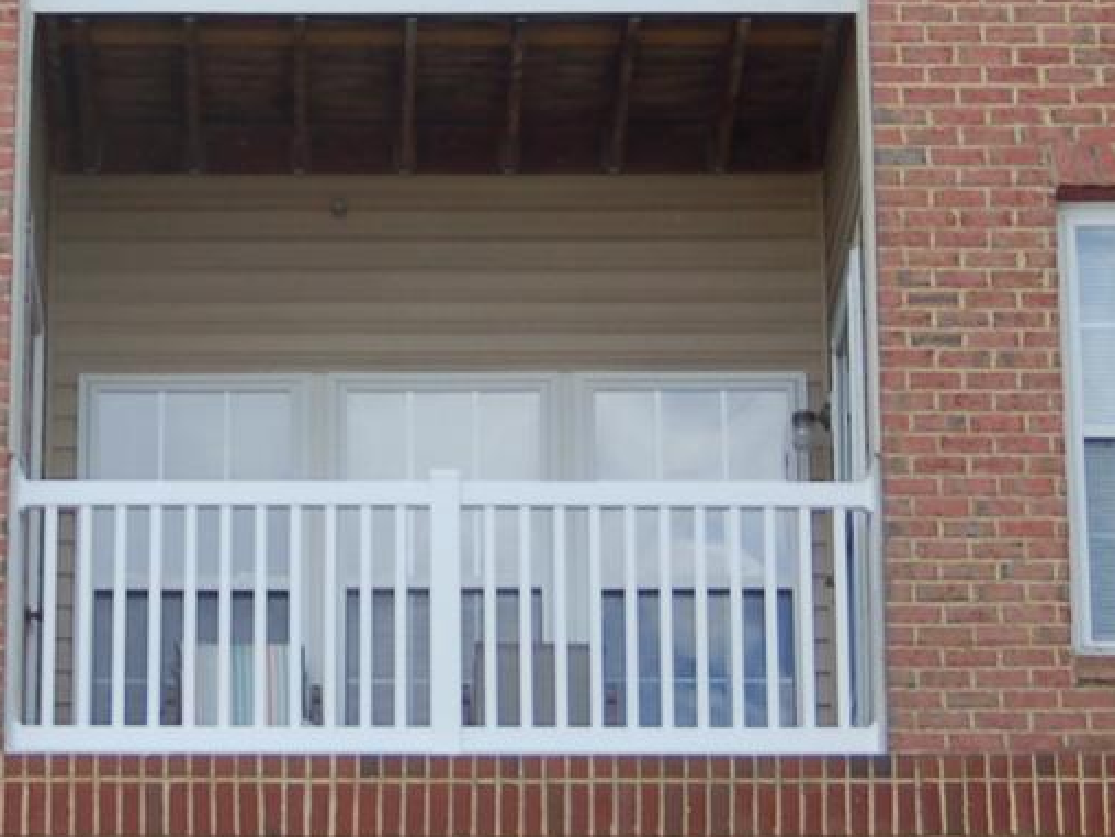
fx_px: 5991
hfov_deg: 10.6
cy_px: 287
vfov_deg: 8.0
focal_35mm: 186
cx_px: 241
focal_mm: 32
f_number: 4.5
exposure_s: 1/500
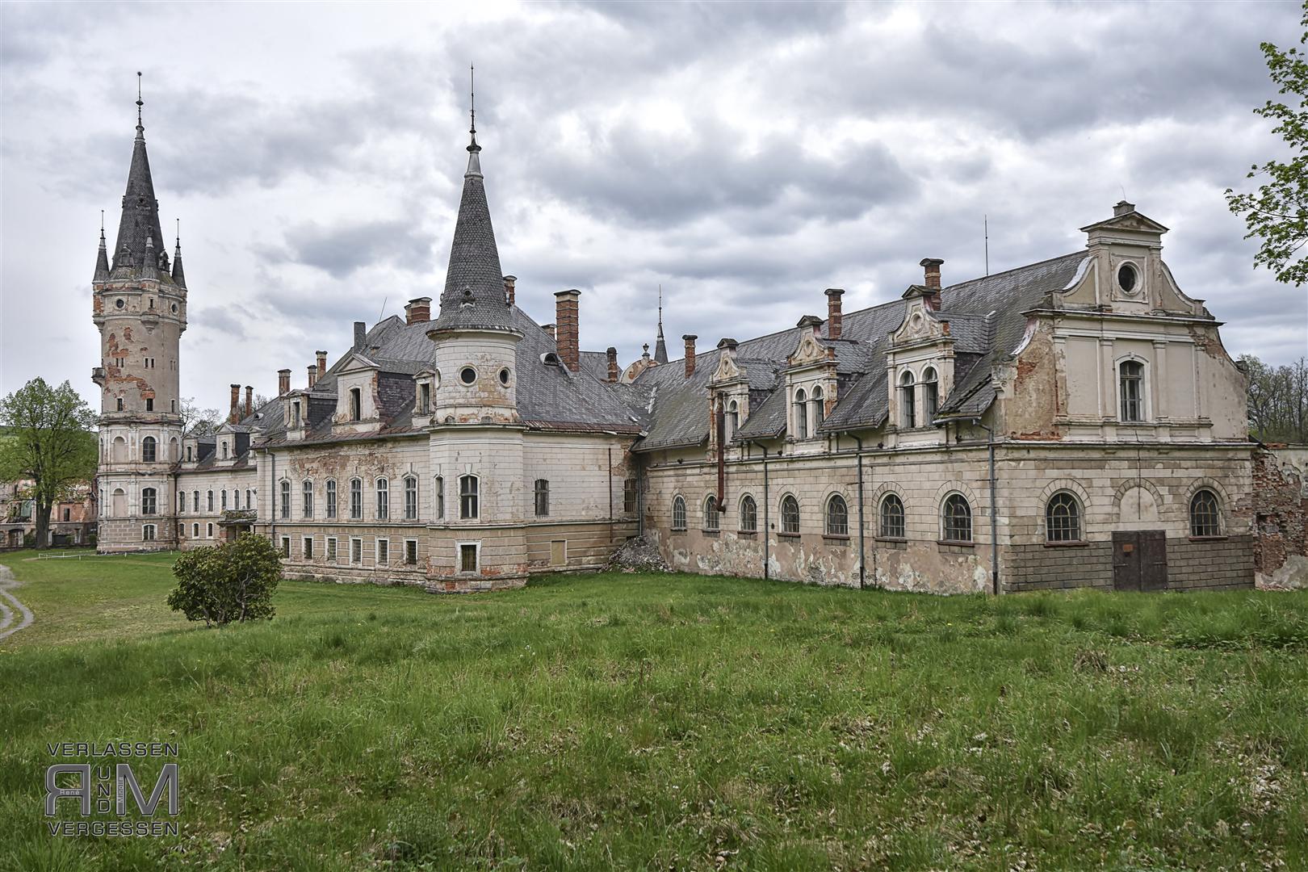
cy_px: 436
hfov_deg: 61.9
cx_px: 654
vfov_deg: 43.6
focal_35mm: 30
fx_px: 1090
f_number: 8
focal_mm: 20
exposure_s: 1/250
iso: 200
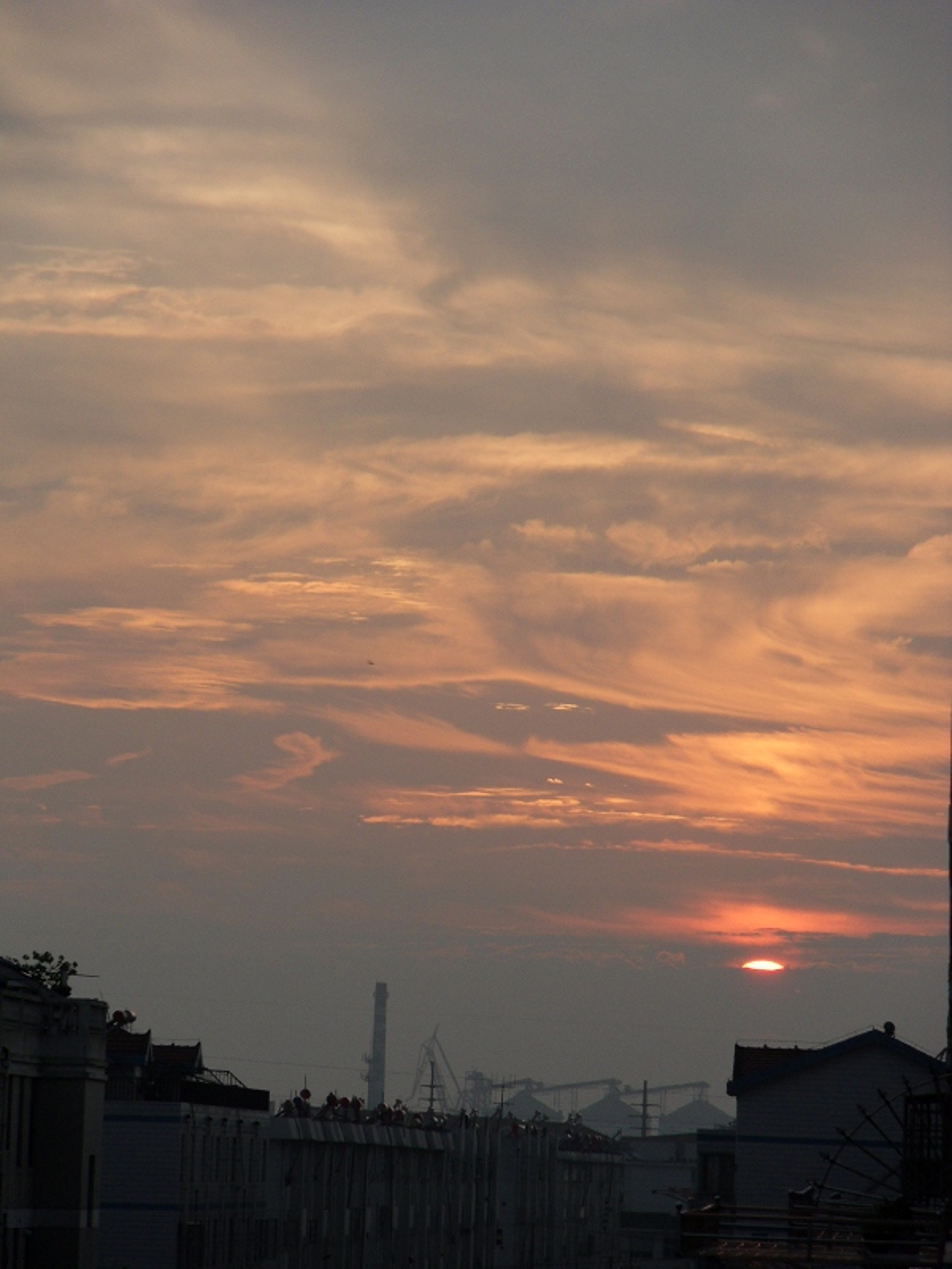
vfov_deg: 8.2
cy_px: 634
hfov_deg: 6.2
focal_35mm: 240
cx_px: 476
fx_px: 8801
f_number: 5.8
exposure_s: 1/180
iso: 100
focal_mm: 42
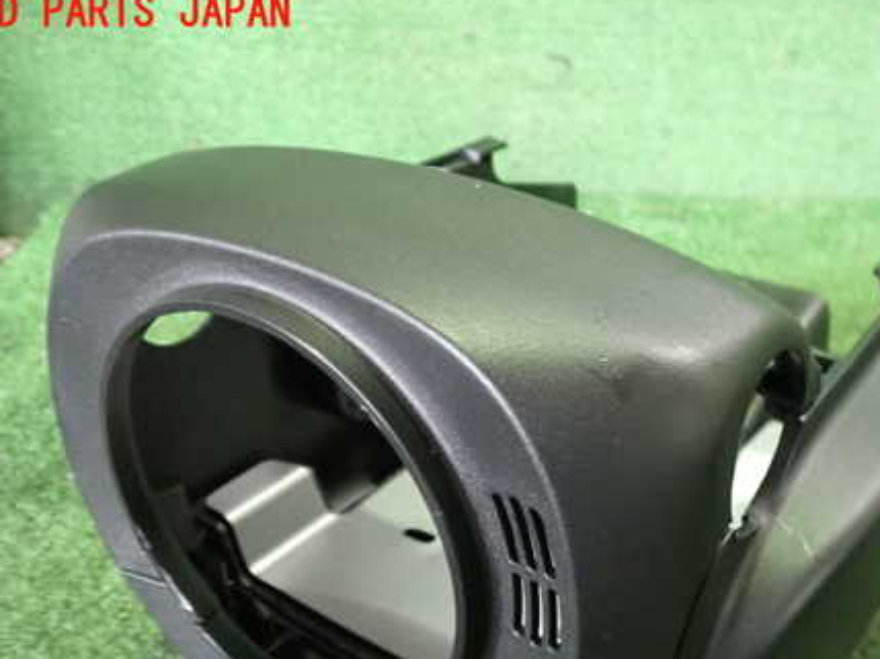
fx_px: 1067
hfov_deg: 44.6
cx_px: 533
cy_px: 450
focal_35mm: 42
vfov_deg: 33.9
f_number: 2.3
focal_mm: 5.4
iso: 1250
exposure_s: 1/50
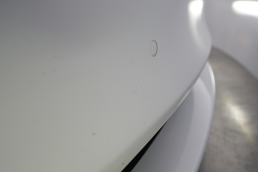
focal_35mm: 28
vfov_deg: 46.4
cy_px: 86
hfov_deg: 65.5
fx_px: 201
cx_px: 129
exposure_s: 1/100
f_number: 4.5
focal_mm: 28
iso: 1000
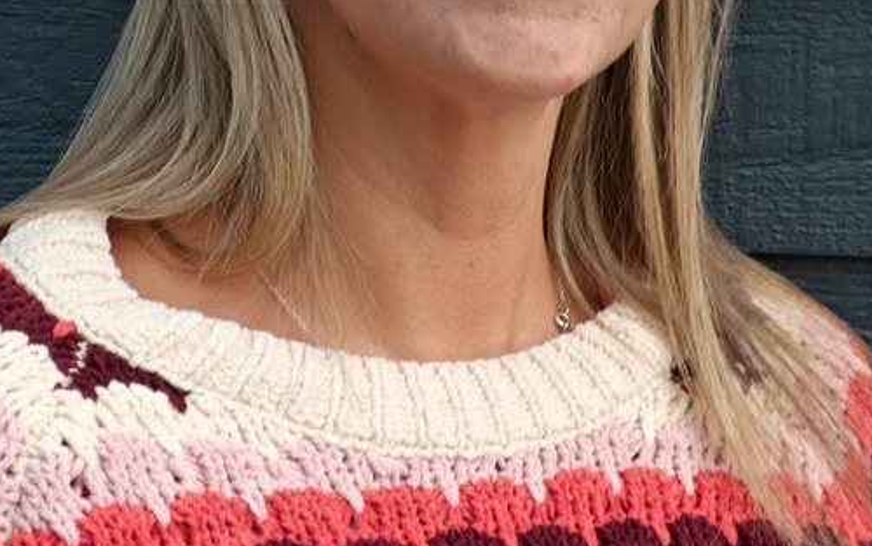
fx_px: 2901
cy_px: 92
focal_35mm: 122
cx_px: 406
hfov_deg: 17.1
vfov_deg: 10.7
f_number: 2
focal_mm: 7.1
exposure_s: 1/50
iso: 800
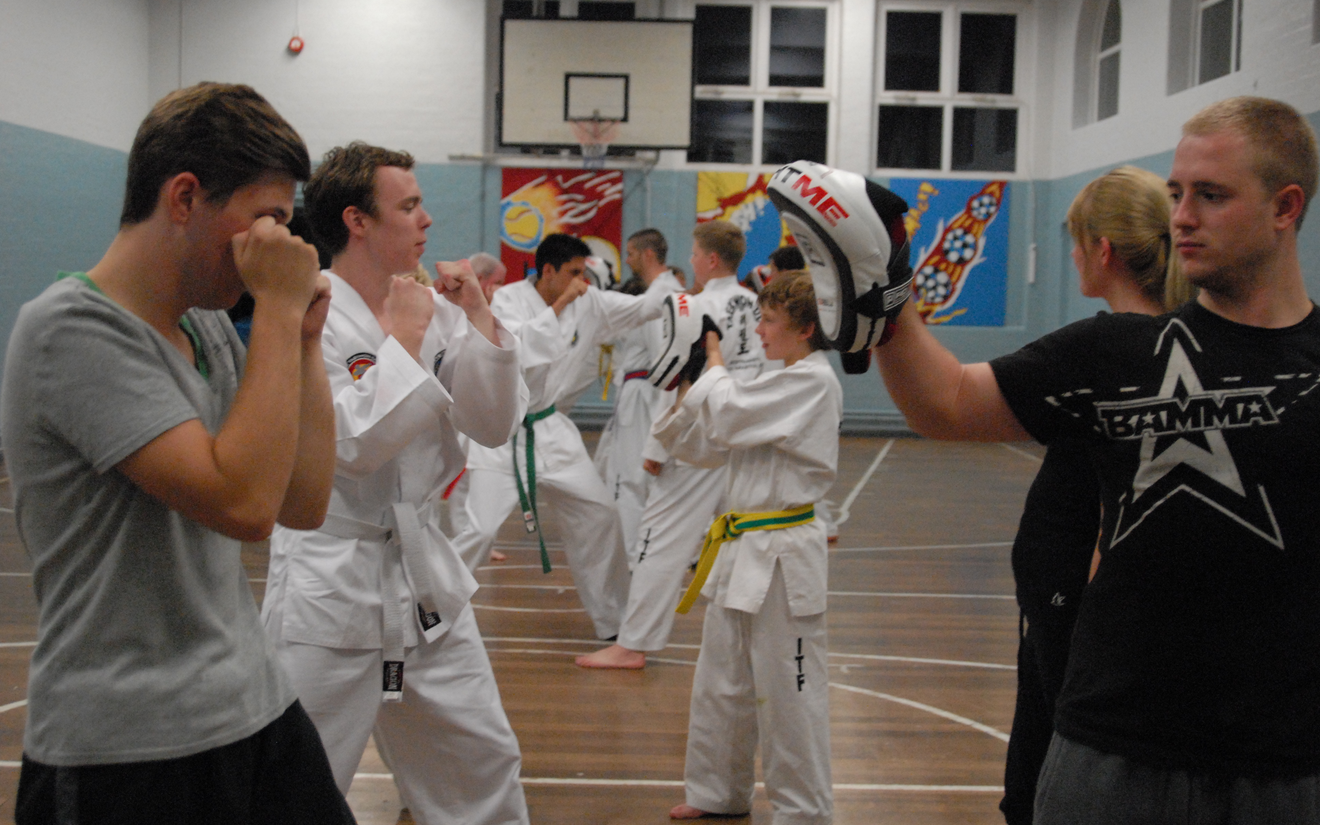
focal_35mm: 43
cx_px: 661
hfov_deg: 46.2
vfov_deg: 29.9
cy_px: 442
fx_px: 1547
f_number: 3.5
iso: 1600
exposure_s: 1/125
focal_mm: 28
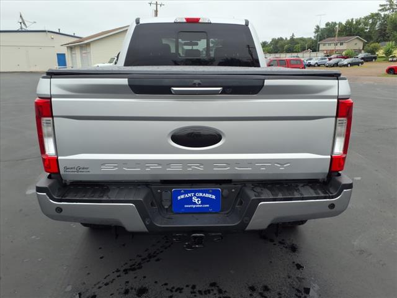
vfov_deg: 51.4
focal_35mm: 27
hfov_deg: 65.3
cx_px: 198
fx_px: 310
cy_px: 149
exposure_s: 1/270
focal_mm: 3.58
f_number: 1.9
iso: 40
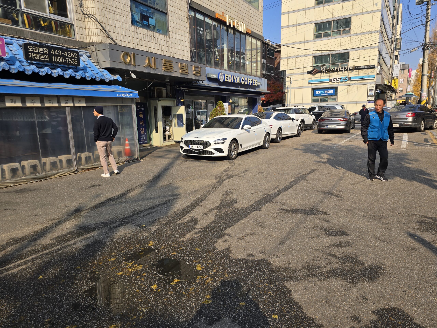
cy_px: 164
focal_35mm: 23
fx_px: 290
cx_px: 218
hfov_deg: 73.9
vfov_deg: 58.9
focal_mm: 6.3
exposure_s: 1/662
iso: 12
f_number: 1.7
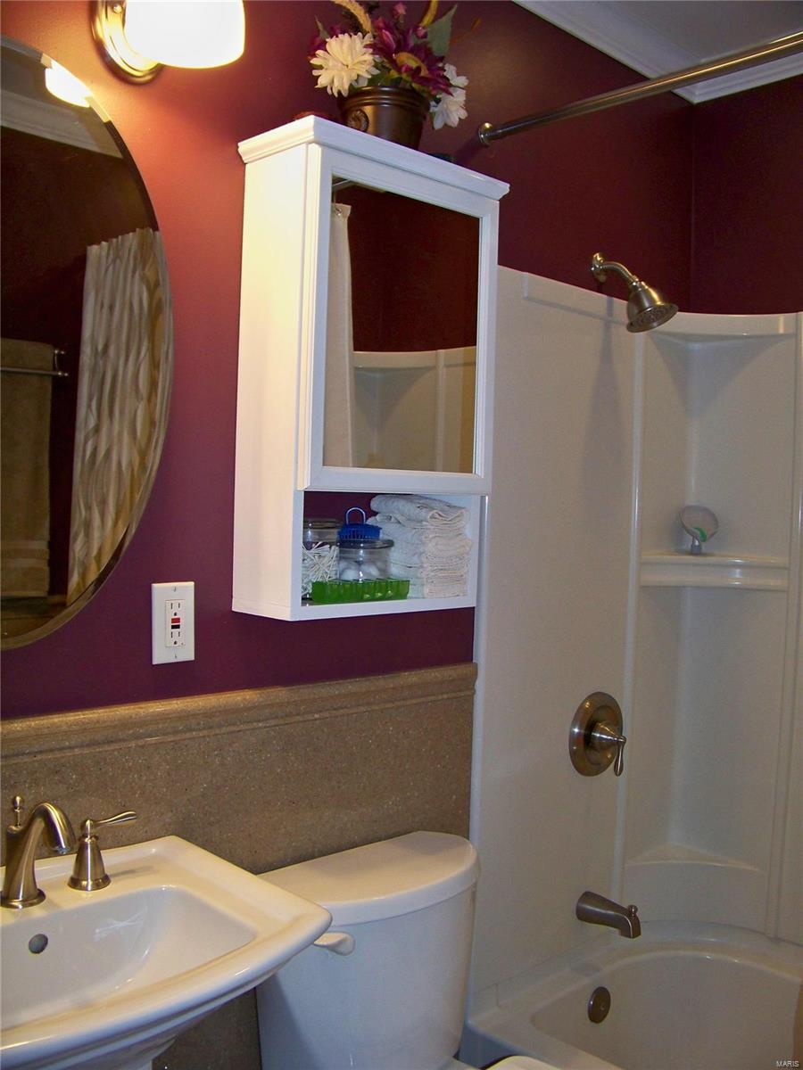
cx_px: 402
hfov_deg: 42.9
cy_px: 535
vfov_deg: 55.4
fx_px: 1021
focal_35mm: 33
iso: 200
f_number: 2.8
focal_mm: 5.85
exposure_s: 1/30
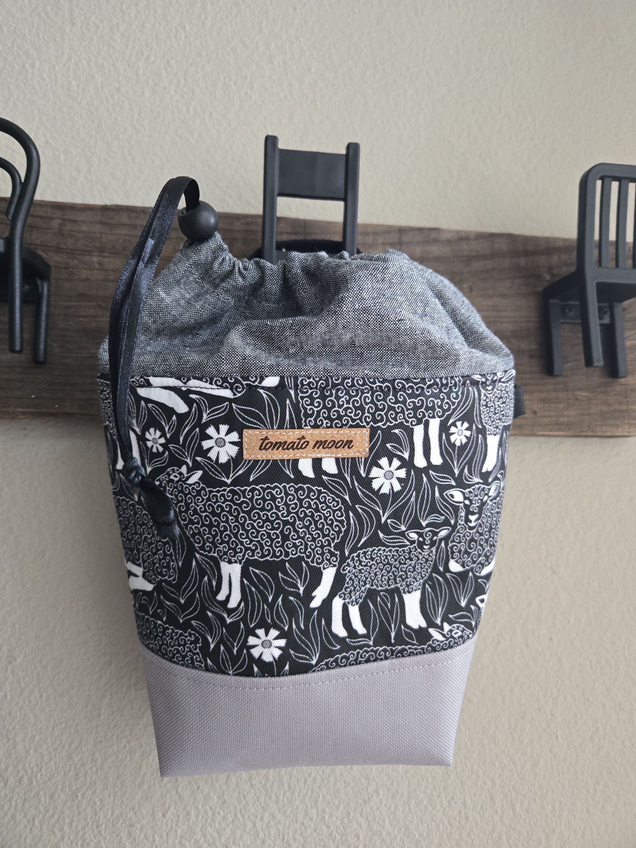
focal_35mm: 23
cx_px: 318
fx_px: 563
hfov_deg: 58.9
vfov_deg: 73.9
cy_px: 424
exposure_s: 1/60
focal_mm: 5.4
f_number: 1.8
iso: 800
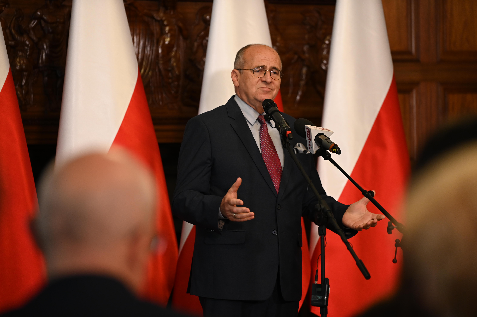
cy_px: 158
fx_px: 1788
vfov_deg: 10.1
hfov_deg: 15.2
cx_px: 238
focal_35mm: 135
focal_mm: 135
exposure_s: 1/200
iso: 1600
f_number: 2.8
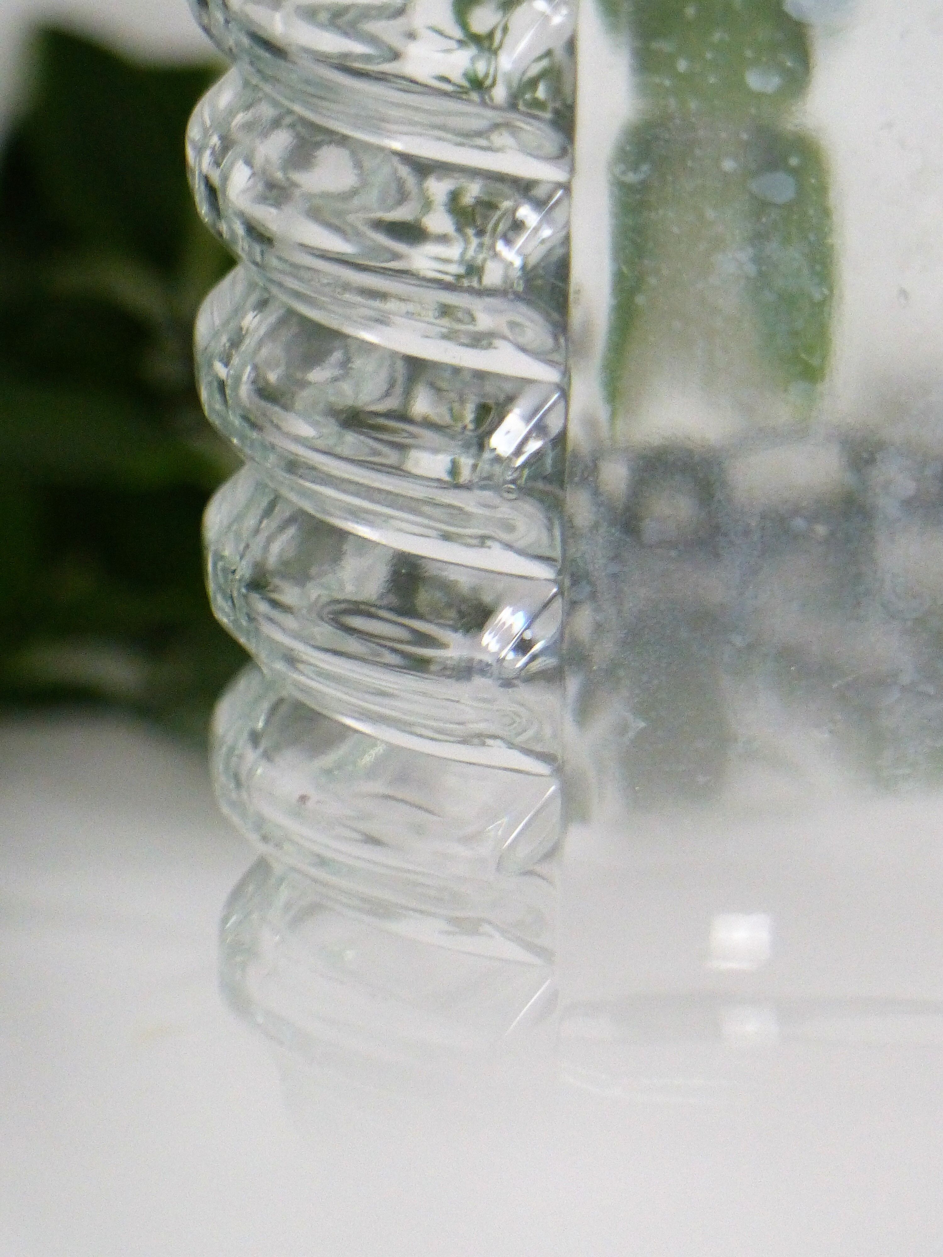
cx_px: 472
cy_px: 628
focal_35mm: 454
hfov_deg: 3.3
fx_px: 16490
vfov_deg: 4.4
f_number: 2.8
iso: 400
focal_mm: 74.3
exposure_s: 1/60
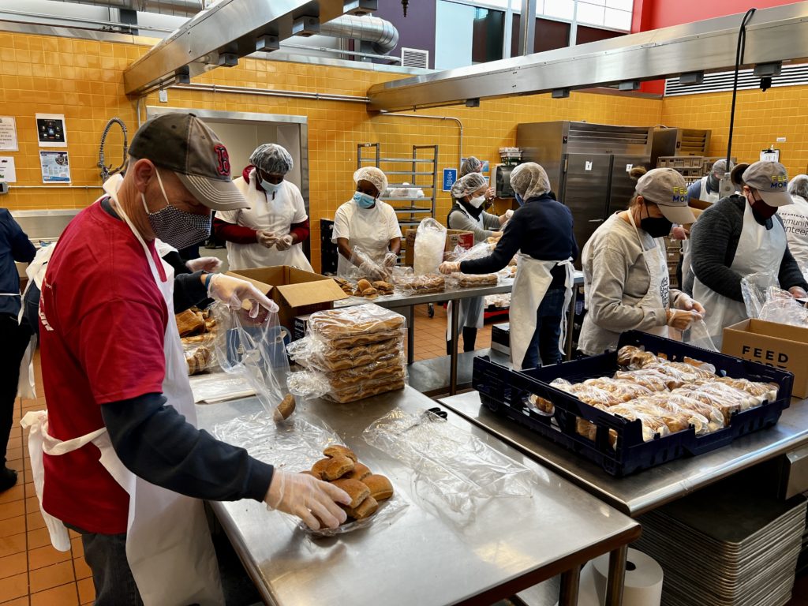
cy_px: 303
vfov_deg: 53.1
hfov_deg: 67.3
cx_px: 404
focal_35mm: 26
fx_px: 607
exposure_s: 1/120
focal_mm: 5.7
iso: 100
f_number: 1.5
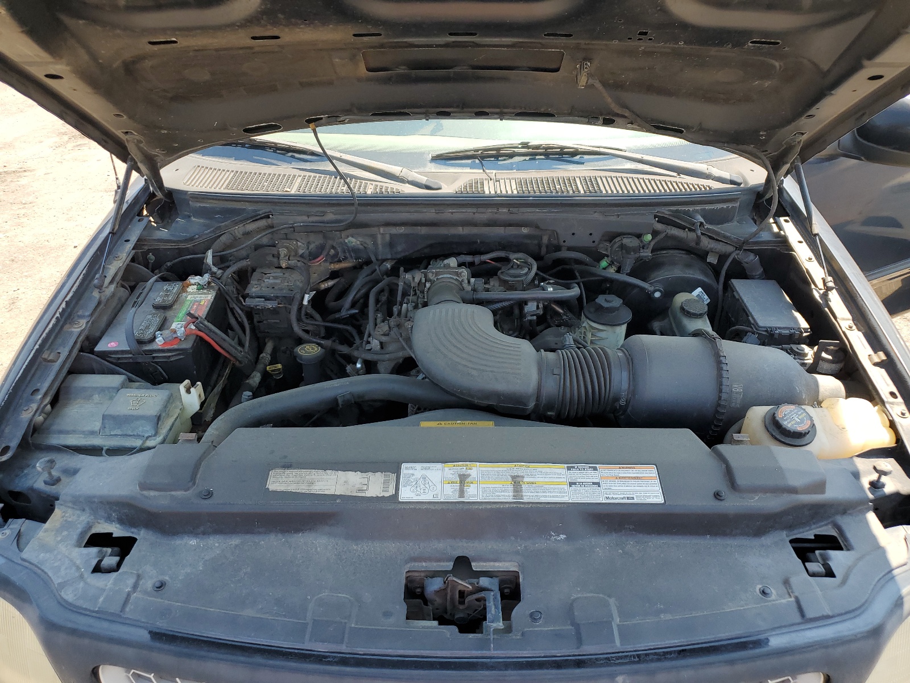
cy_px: 342
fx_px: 683
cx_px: 455
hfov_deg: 67.3
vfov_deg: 53.1
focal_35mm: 26
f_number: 1.5
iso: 50
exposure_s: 1/526
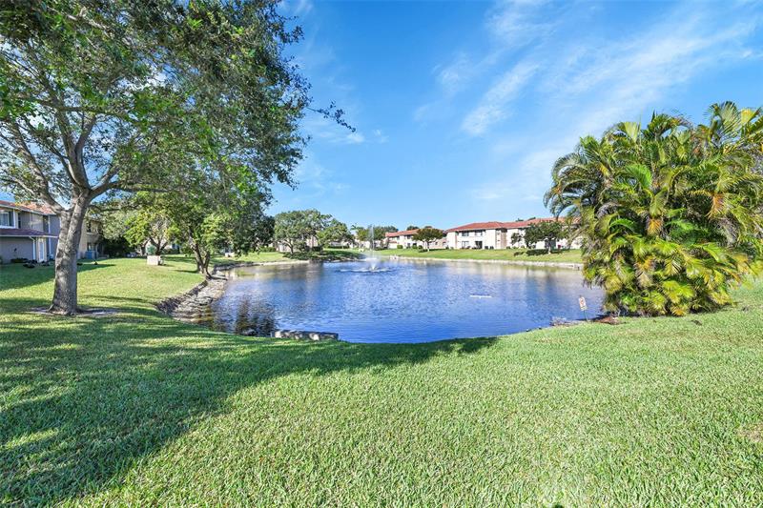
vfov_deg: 81.2
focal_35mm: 14
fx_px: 297
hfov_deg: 104.3
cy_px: 254
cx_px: 382
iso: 80
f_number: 10
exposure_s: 1/100
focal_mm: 14
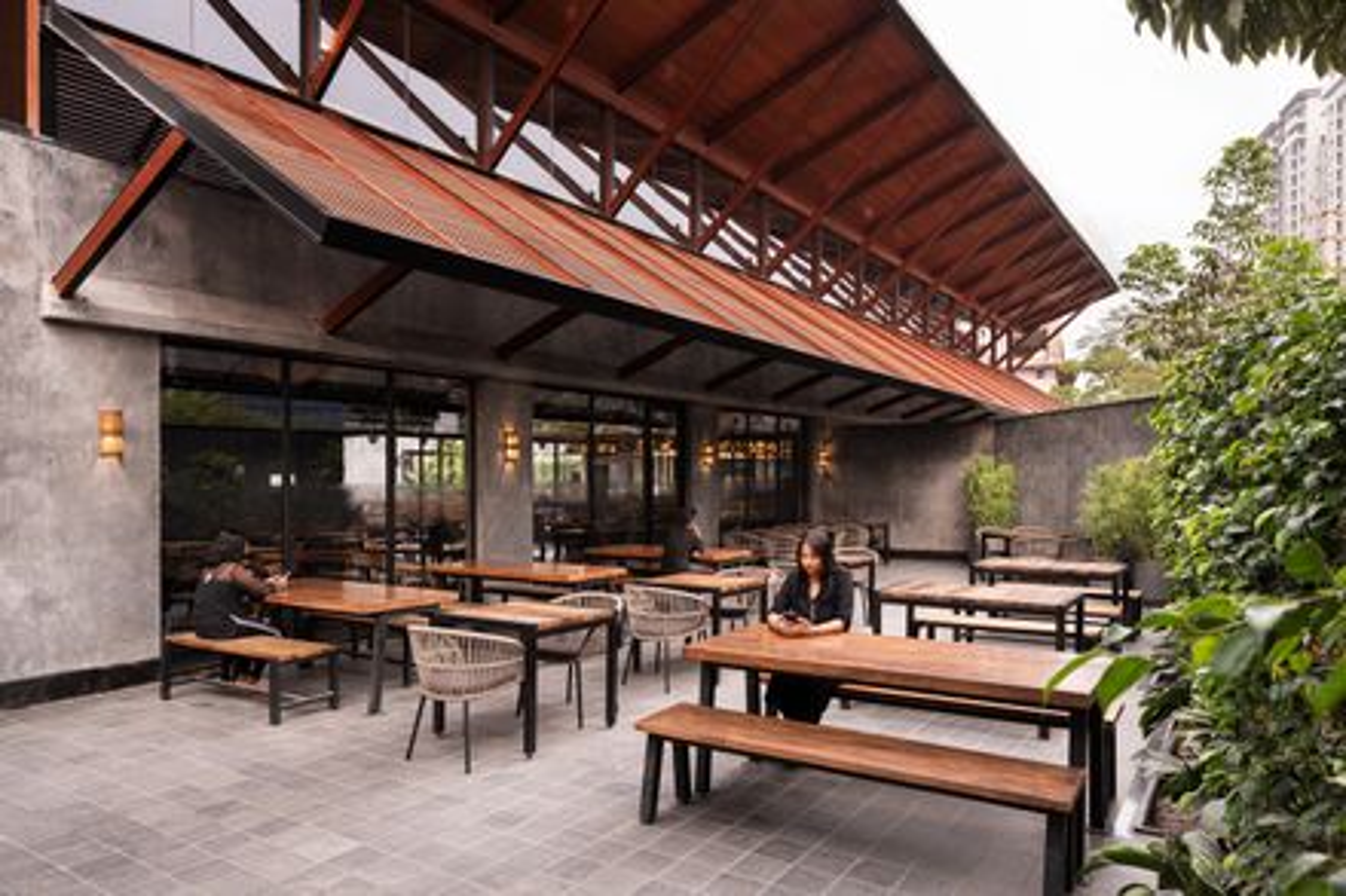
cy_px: 448
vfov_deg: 56.1
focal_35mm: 22
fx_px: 841
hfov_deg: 77.3
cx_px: 673
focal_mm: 22.5
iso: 200
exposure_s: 1/2
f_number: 10
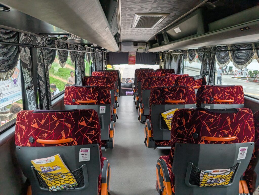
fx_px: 180
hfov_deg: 71.5
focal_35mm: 24
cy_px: 98
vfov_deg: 56.9
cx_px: 130
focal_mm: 6.9
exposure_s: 1/60.9
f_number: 1.68
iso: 24
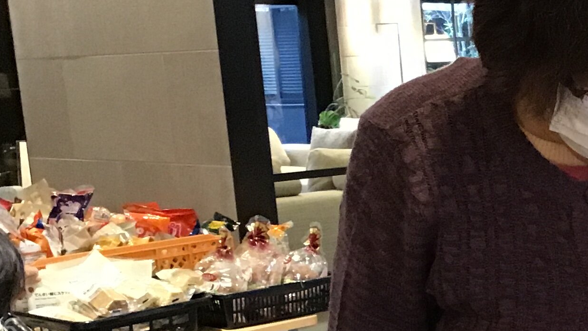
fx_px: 1388
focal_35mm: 89
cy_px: 331
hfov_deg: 22.3
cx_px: 676
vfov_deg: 13.4
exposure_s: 1/30
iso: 200
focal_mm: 3.3
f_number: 2.4
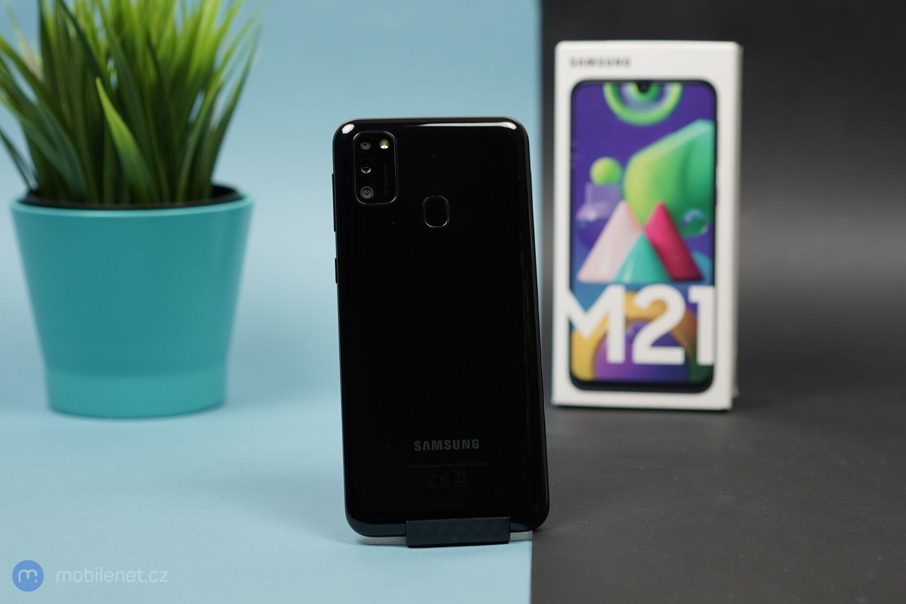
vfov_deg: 24.6
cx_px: 453
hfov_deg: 36.2
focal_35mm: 55
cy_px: 302
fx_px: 1384
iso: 400
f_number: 3.5
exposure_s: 1/125
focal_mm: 55
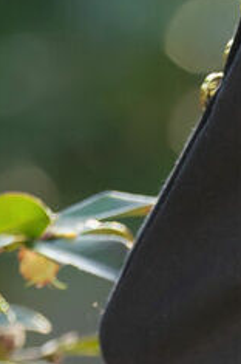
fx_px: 13515
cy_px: 791
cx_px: 709
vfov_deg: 1.5
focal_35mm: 1342
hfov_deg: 1.0
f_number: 3.2
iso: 200
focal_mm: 200
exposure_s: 1/400
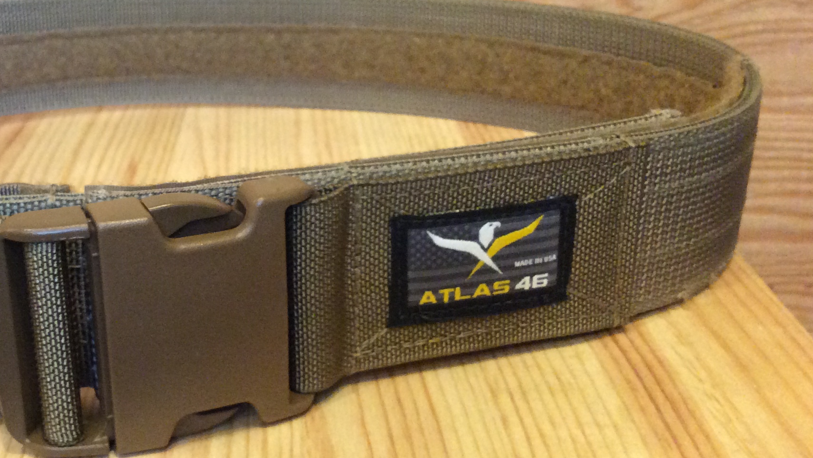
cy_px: 213
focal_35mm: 53
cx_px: 198
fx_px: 1143
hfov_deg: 38.1
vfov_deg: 22.6
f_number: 2.4
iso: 250
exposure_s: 1/25
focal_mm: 3.3
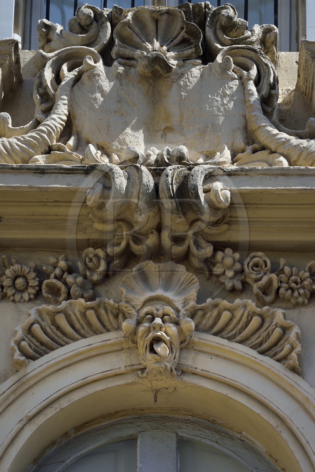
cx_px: 158
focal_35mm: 200
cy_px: 236
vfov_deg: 10.3
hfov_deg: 6.9
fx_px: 2625
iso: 200
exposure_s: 1/250
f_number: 11
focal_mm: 200
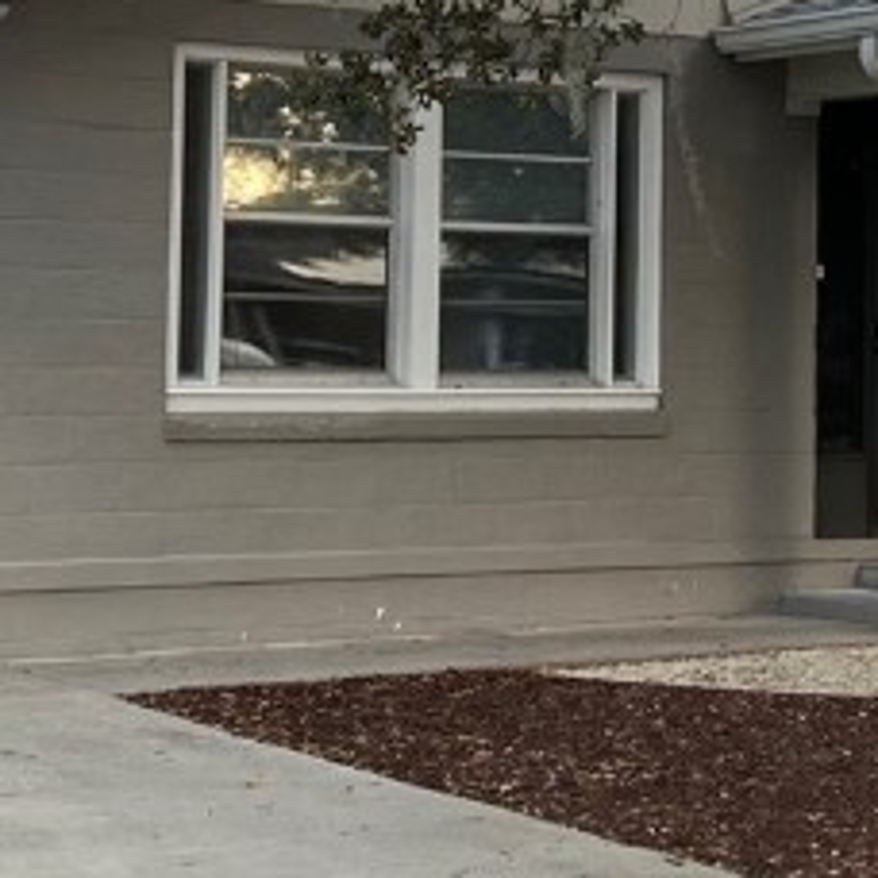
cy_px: 139
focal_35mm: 103
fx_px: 2956
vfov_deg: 16.7
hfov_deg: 16.9
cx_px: 555
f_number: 1.5
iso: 50
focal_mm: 5.7
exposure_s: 1/361
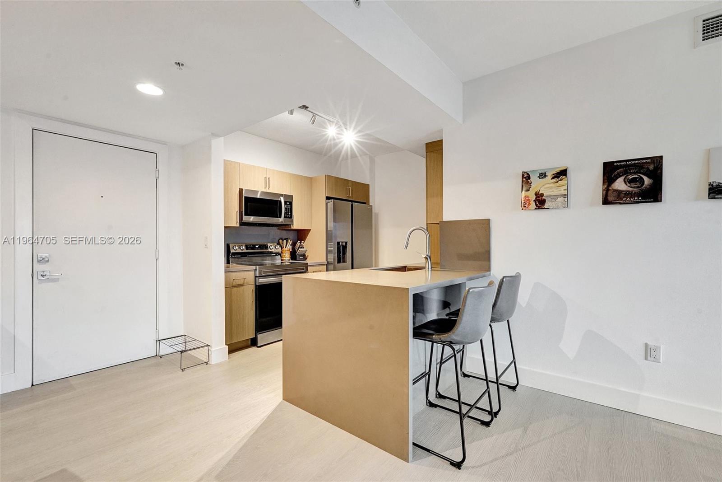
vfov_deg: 73.8
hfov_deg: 96.7
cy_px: 241
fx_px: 321
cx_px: 361
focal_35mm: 16
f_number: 13
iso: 640
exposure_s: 1/2
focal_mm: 16
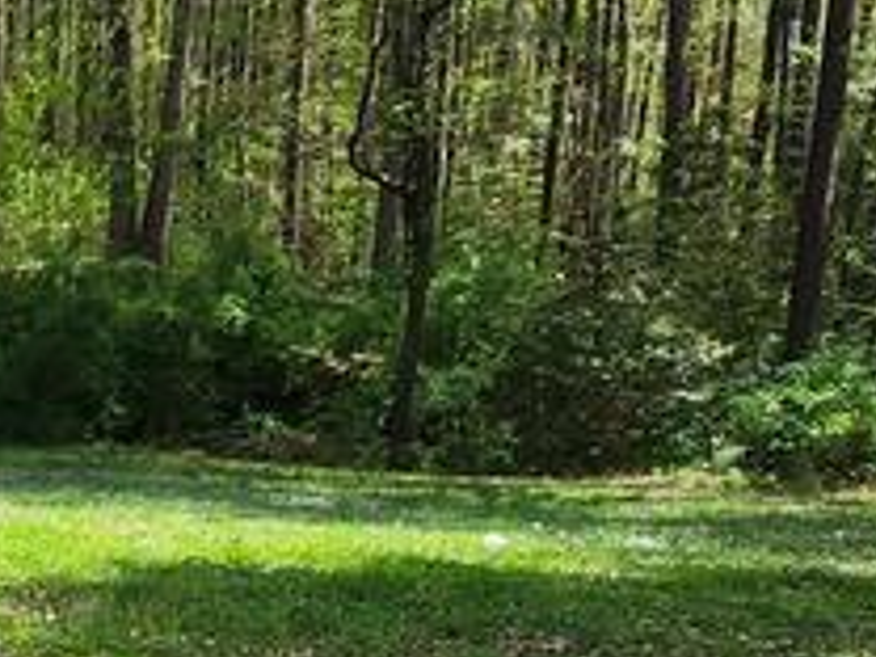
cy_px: 535
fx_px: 1620
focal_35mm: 64
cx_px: -291
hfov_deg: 25.6
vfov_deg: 22.6
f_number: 2.2
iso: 50
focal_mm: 2.2
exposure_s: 1/833
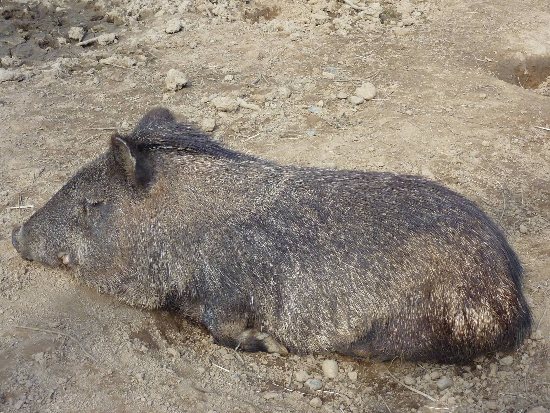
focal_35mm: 52
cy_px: 206
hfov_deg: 36.8
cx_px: 275
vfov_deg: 28.0
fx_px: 826
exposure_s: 1/500
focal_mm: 8.5
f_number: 3.8
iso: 320
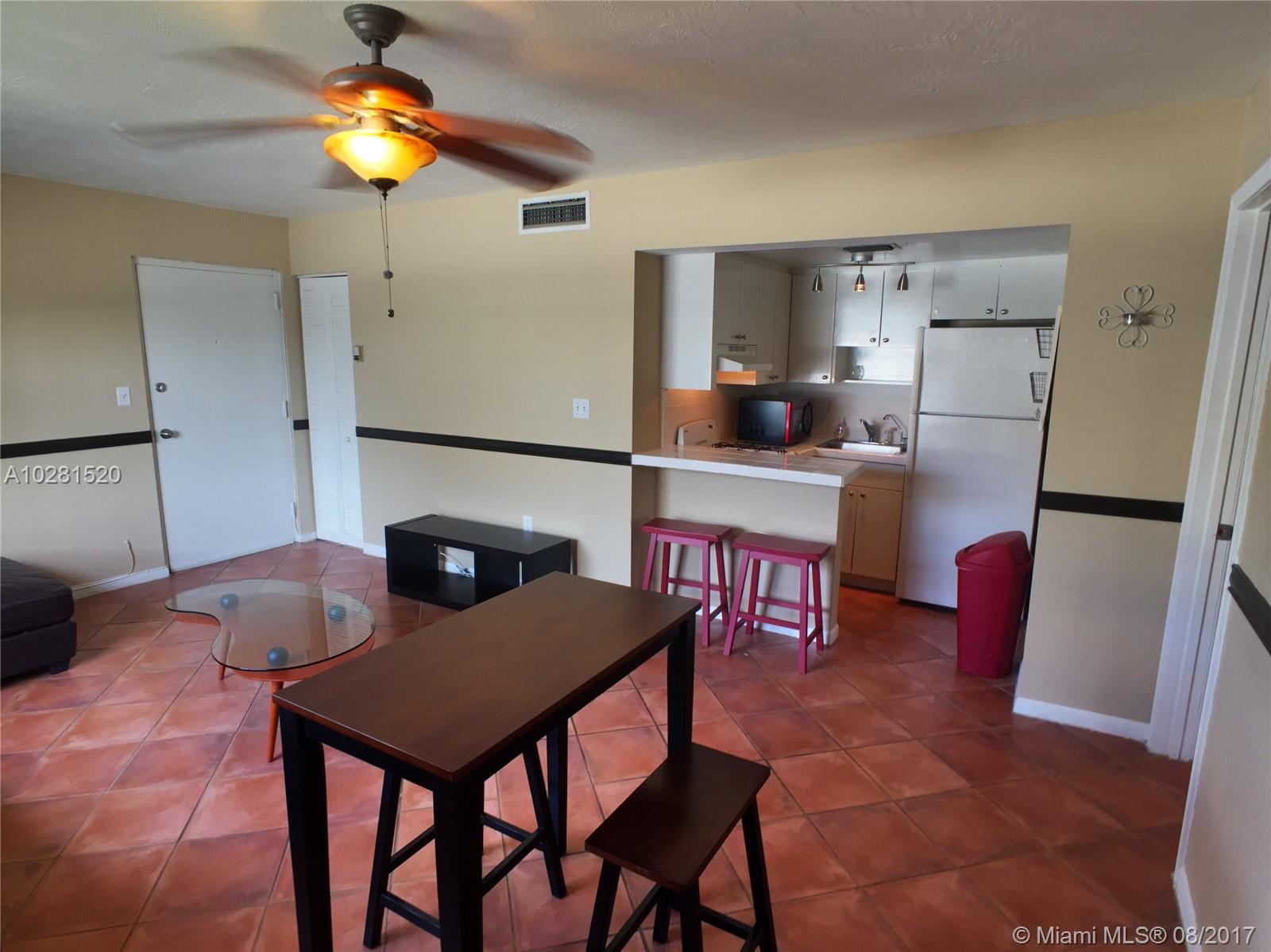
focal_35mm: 29
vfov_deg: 48.2
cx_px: 636
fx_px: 1064
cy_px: 476
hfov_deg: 61.7
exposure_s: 1/60
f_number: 2.2
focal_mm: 4.15
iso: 40
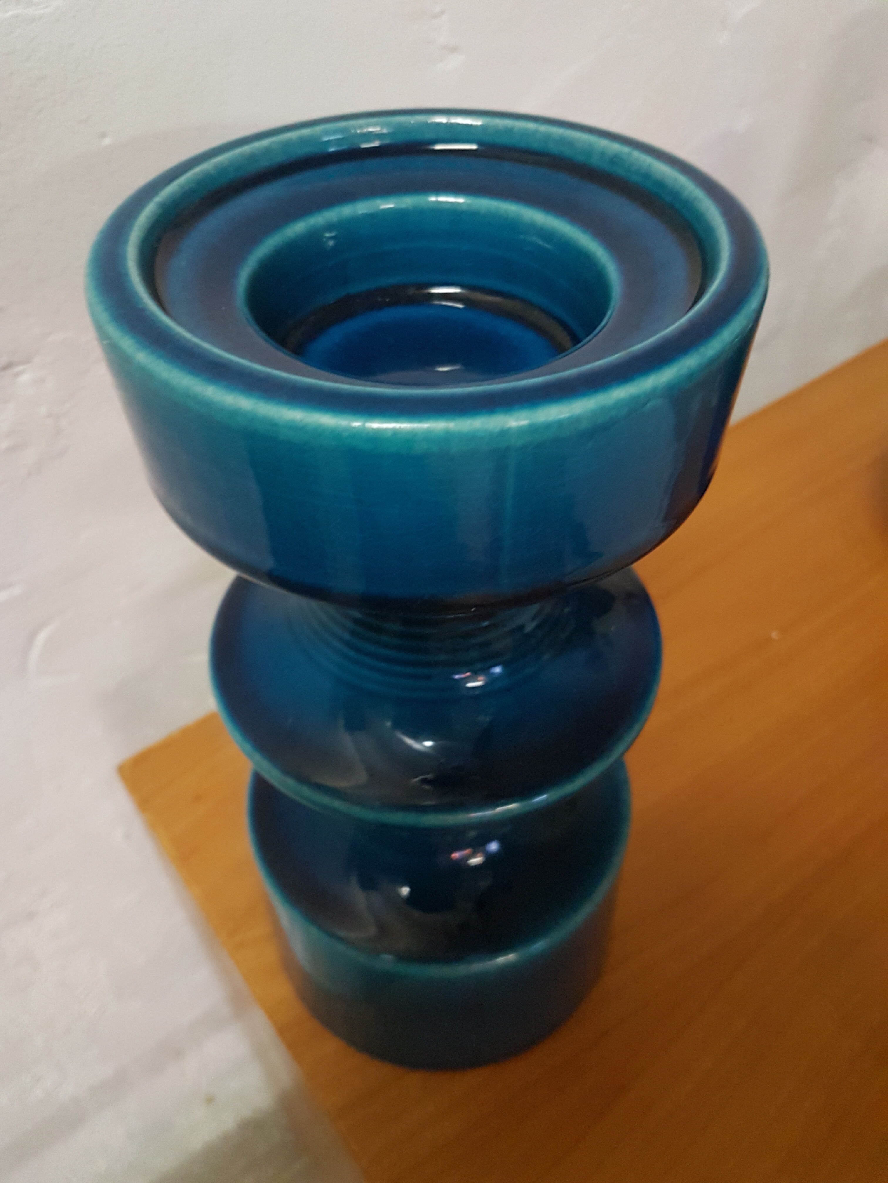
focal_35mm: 26
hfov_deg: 53.1
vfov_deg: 67.3
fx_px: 889
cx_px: 444
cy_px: 592
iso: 250
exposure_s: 1/10
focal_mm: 4.2
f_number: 1.7
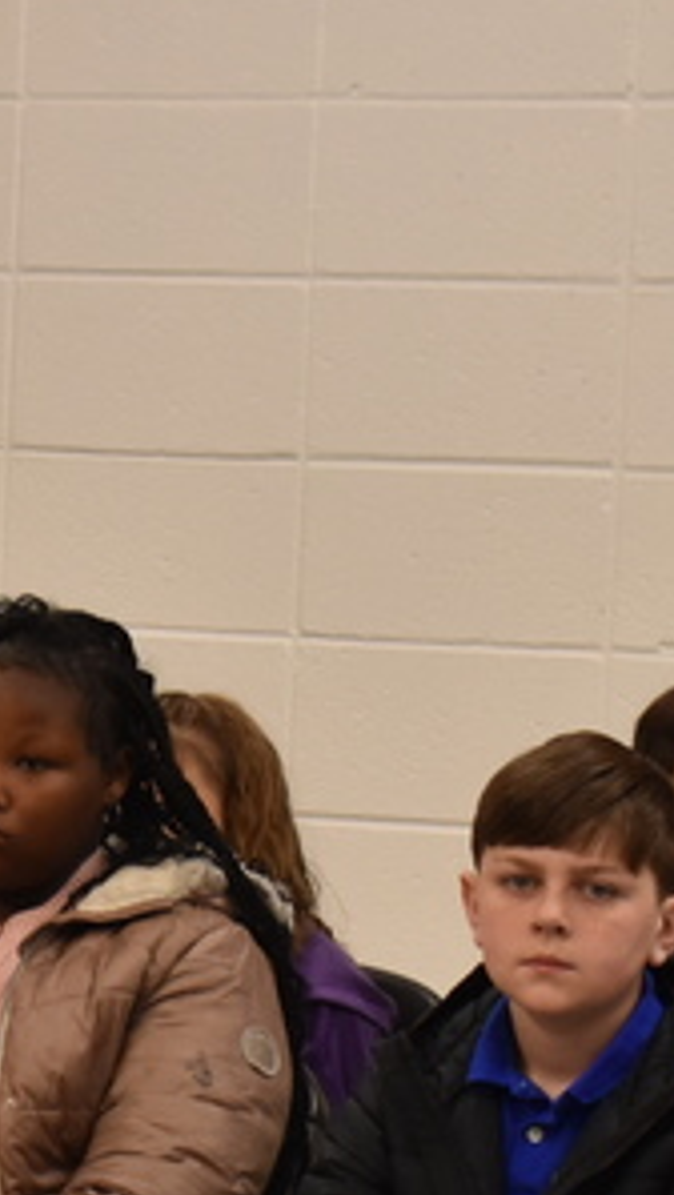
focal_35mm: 248
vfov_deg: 8.7
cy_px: 868
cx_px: -221
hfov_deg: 4.9
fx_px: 7866
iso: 800
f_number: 7.1
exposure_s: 1/80
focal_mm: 46
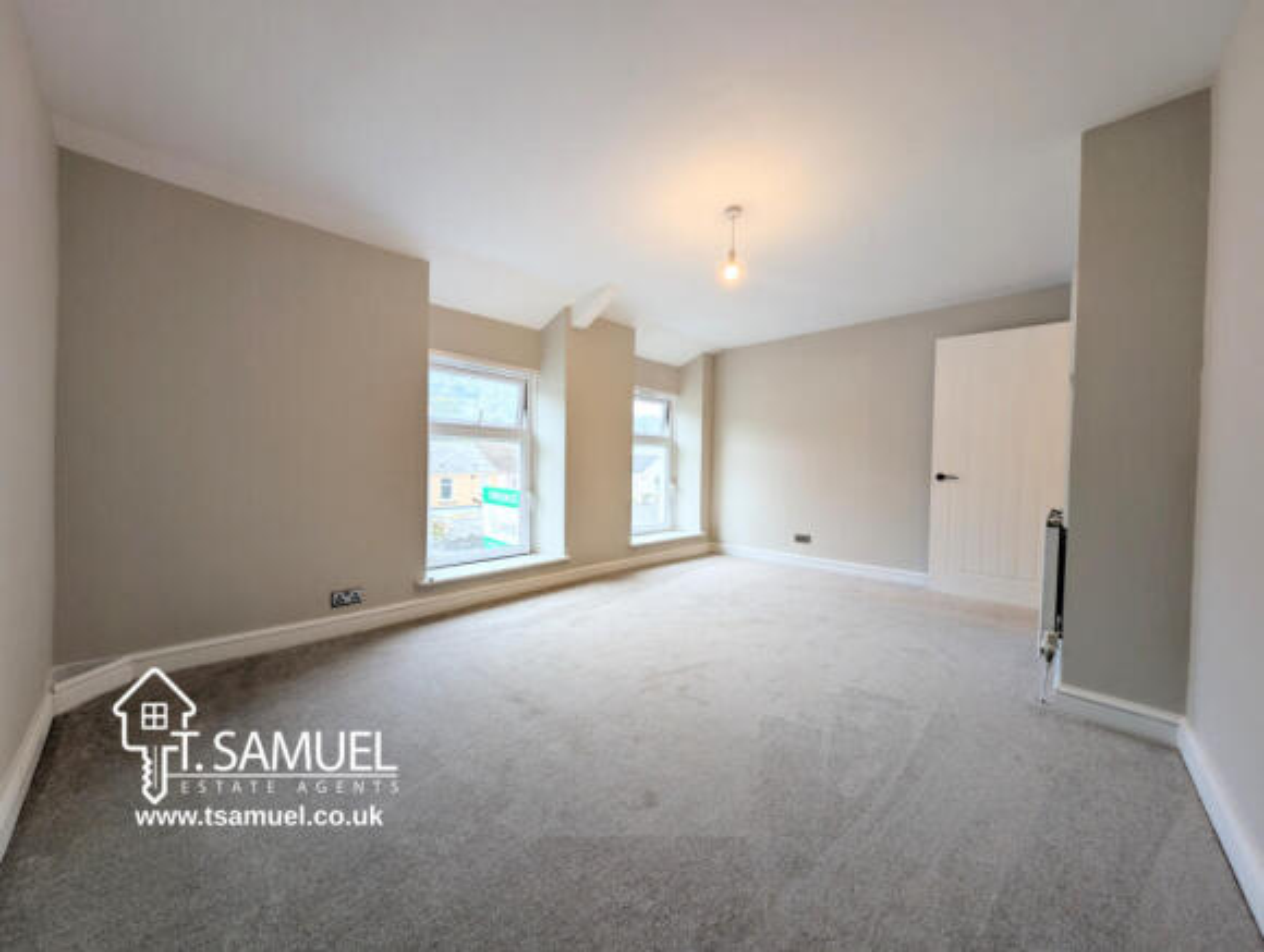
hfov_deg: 110.4
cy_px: 476
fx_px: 439
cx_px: 632
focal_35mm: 12
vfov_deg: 94.7
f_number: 1.95
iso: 39
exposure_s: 1/40
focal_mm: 2.23
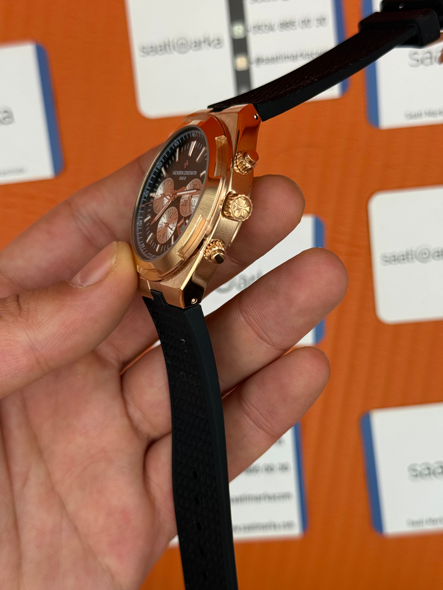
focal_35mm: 48
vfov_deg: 39.7
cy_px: 295
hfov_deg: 30.3
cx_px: 222
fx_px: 819
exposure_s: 1/740
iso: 80
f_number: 1.78
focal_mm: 6.76
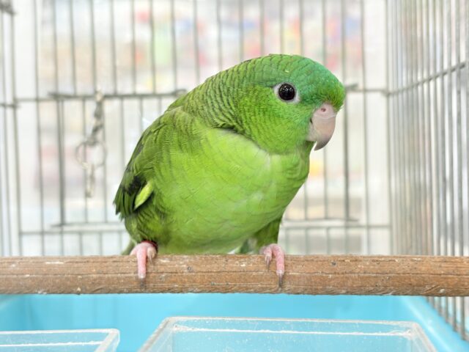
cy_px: 176
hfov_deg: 36.8
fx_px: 705
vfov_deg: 28.0
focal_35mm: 52
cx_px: 234
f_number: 1.6
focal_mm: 5.96
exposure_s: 1/50
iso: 100
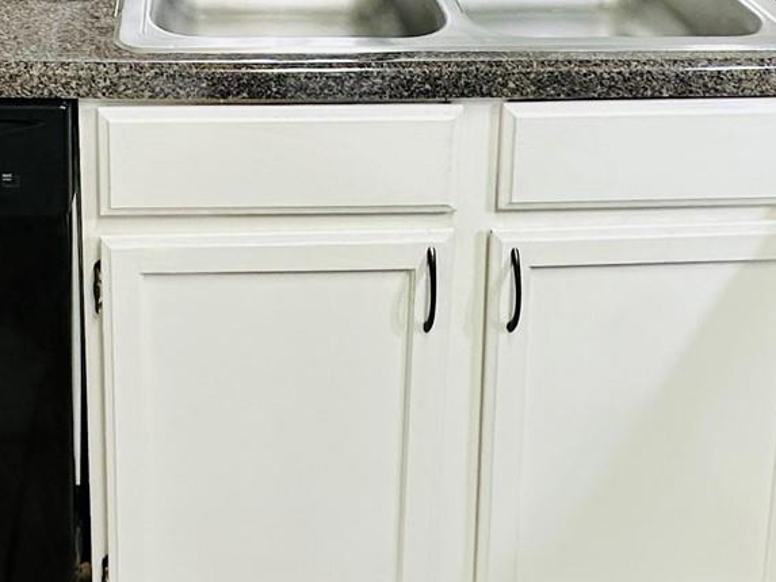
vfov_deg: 24.8
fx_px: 1121
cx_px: 198
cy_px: -196
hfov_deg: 37.3
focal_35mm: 50
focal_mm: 2.22
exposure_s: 1/60
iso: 160
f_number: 2.2
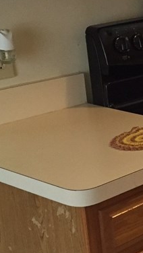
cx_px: 329
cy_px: 120
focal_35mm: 86
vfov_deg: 24.7
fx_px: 579
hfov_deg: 11.8
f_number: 2.2
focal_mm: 4.15
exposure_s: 1/24
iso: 250
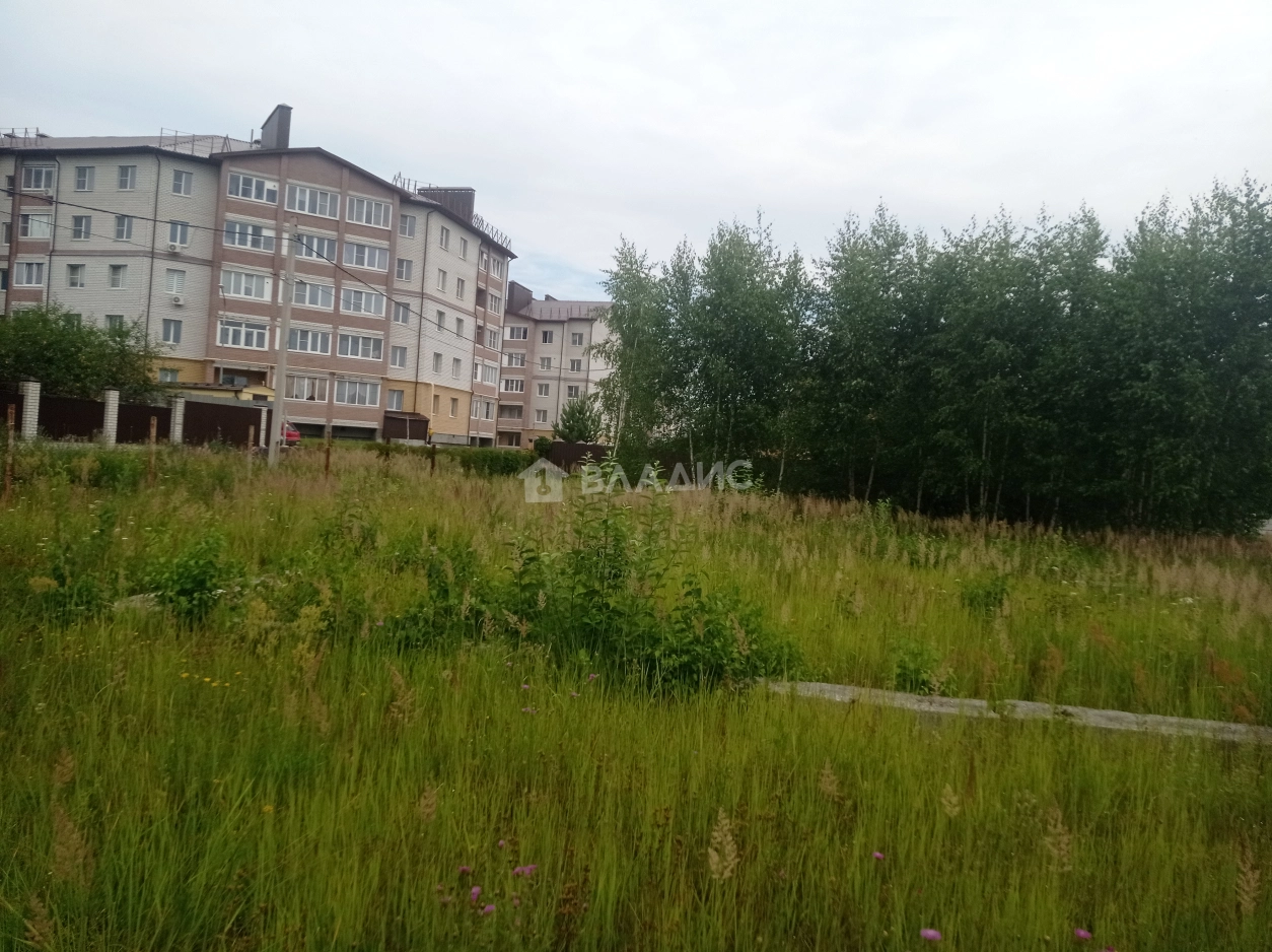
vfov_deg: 49.7
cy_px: 476
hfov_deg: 63.5
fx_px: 1028
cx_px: 636
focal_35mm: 28
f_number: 1.79
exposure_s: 1/2660
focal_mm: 4.74
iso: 104
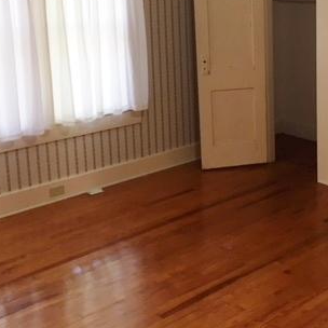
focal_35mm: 54
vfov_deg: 30.9
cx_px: 243
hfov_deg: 31.1
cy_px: 70
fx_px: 579
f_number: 2.2
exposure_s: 1/30
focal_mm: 4.15
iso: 50
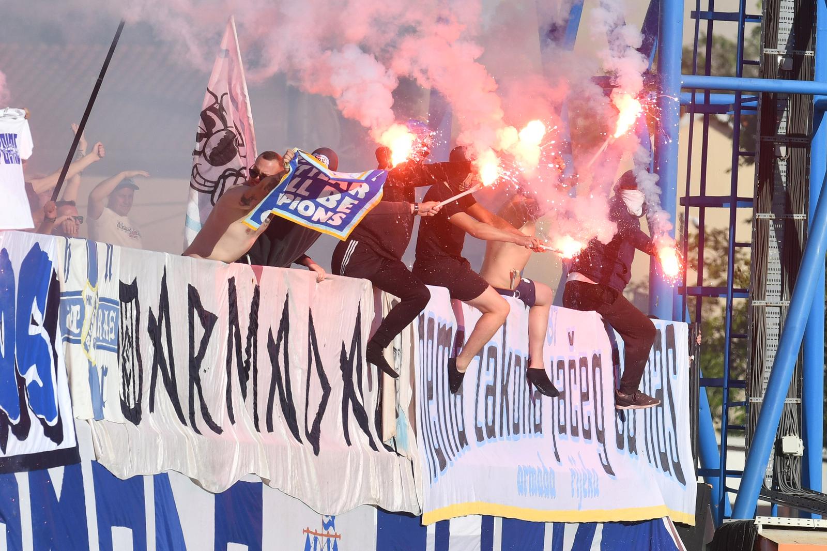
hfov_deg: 6.9
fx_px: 6890
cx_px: 414
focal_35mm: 300
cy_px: 276
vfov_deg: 4.6
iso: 200
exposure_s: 1/2500
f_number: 5.6
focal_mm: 300
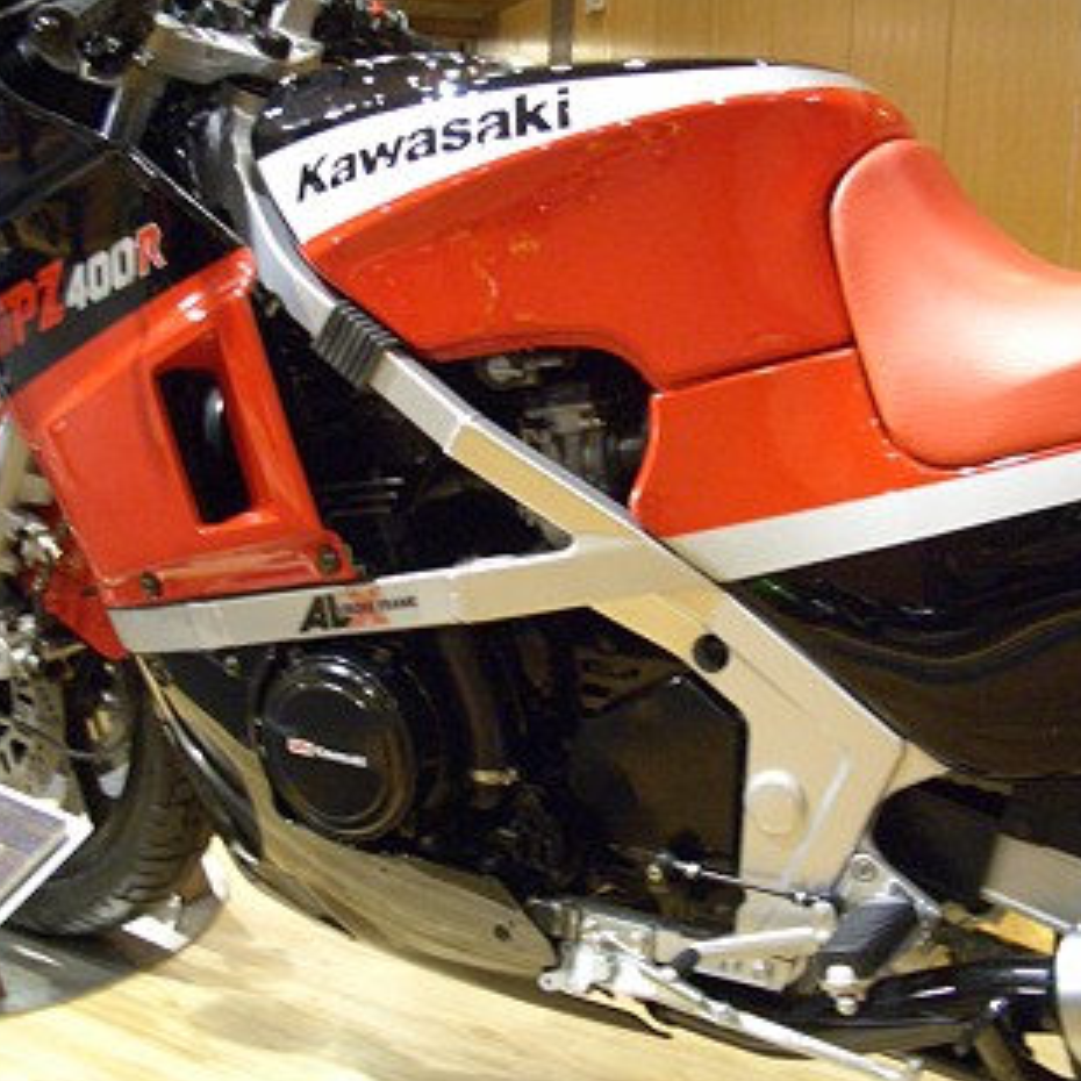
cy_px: 527
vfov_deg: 37.5
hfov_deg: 37.6
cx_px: 534
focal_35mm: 45
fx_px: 1590
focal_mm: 5.8
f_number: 2.6
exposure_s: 1/13
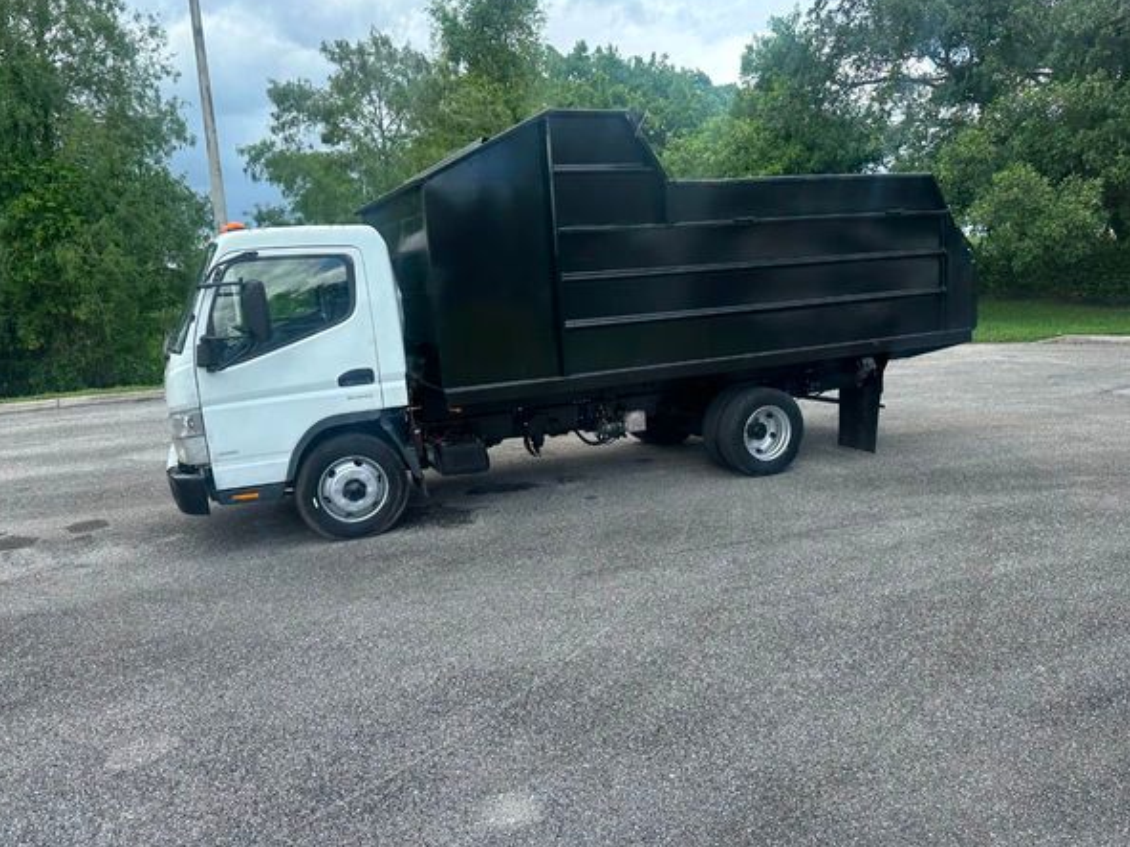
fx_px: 849
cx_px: 595
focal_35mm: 26
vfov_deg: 53.0
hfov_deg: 67.3
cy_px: 434
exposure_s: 1/1412
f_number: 1.78
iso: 80
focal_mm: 6.86
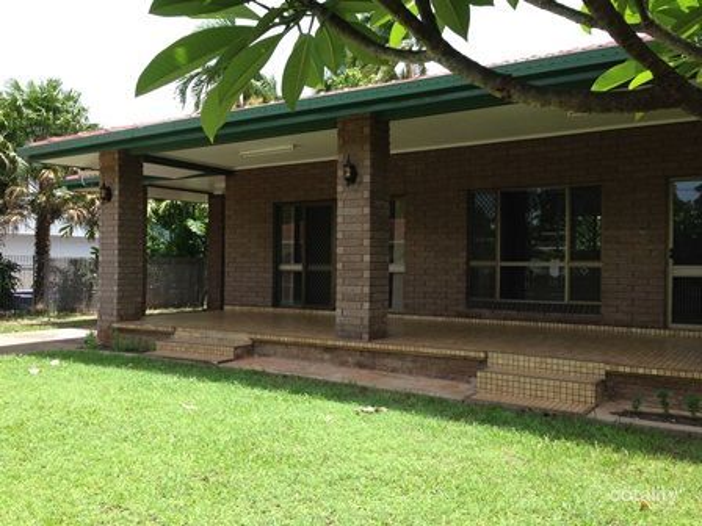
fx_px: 669
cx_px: 351
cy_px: 263
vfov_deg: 42.9
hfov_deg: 55.4
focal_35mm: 33
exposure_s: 1/507
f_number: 2.4
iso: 50
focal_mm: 4.13
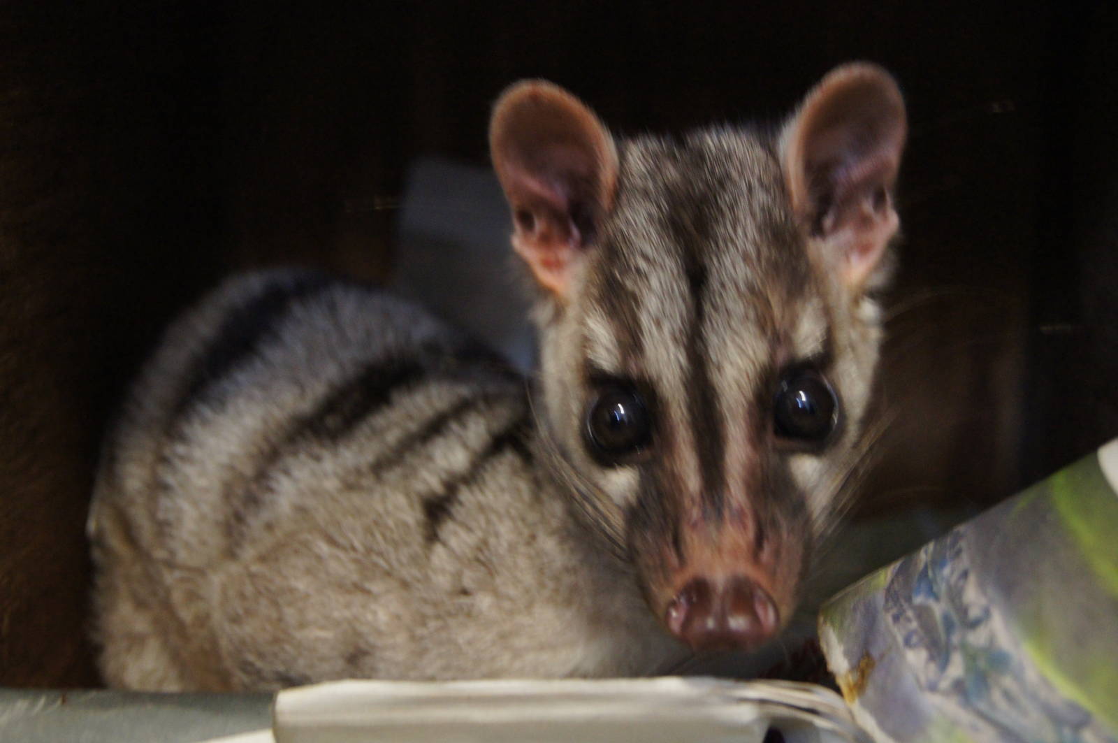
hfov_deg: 27.0
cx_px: 559
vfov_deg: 18.1
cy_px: 372
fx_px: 2327
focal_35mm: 75
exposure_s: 1/13
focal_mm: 50
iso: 1600
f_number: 5.6
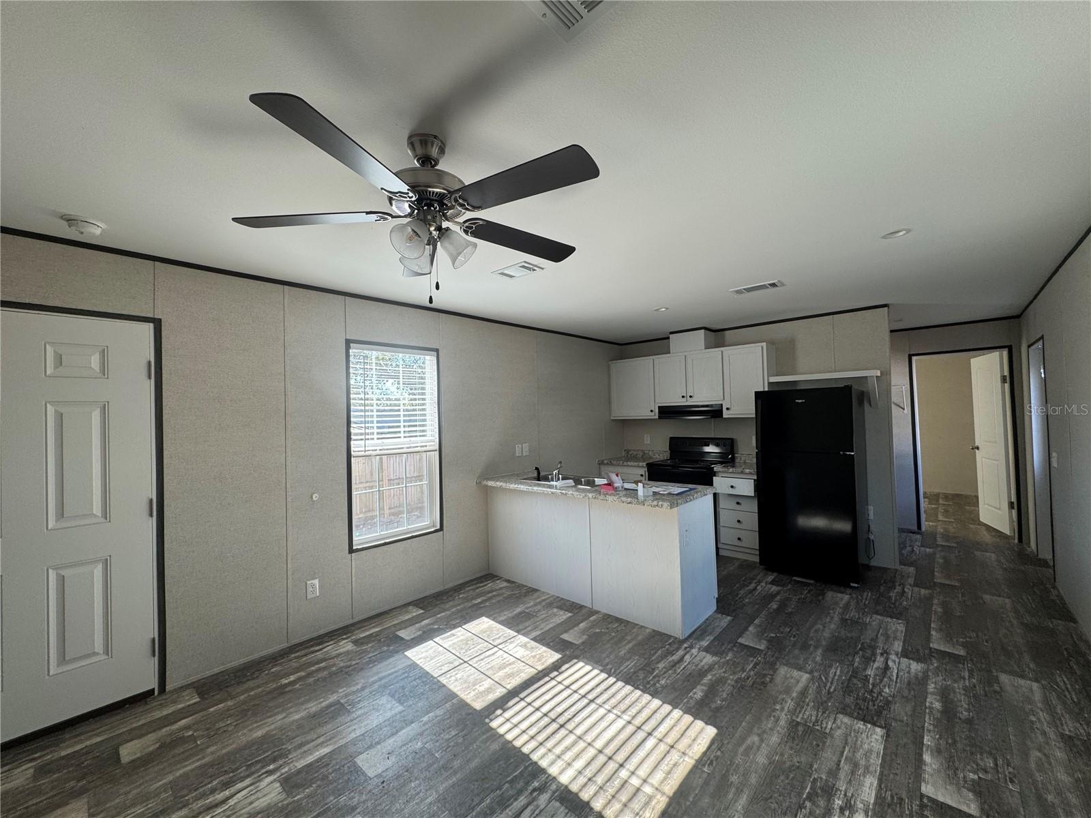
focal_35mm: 14
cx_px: 546
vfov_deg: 85.7
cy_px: 409
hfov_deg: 102.1
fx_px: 441
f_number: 2.2
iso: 50
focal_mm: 2.22
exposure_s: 1/99
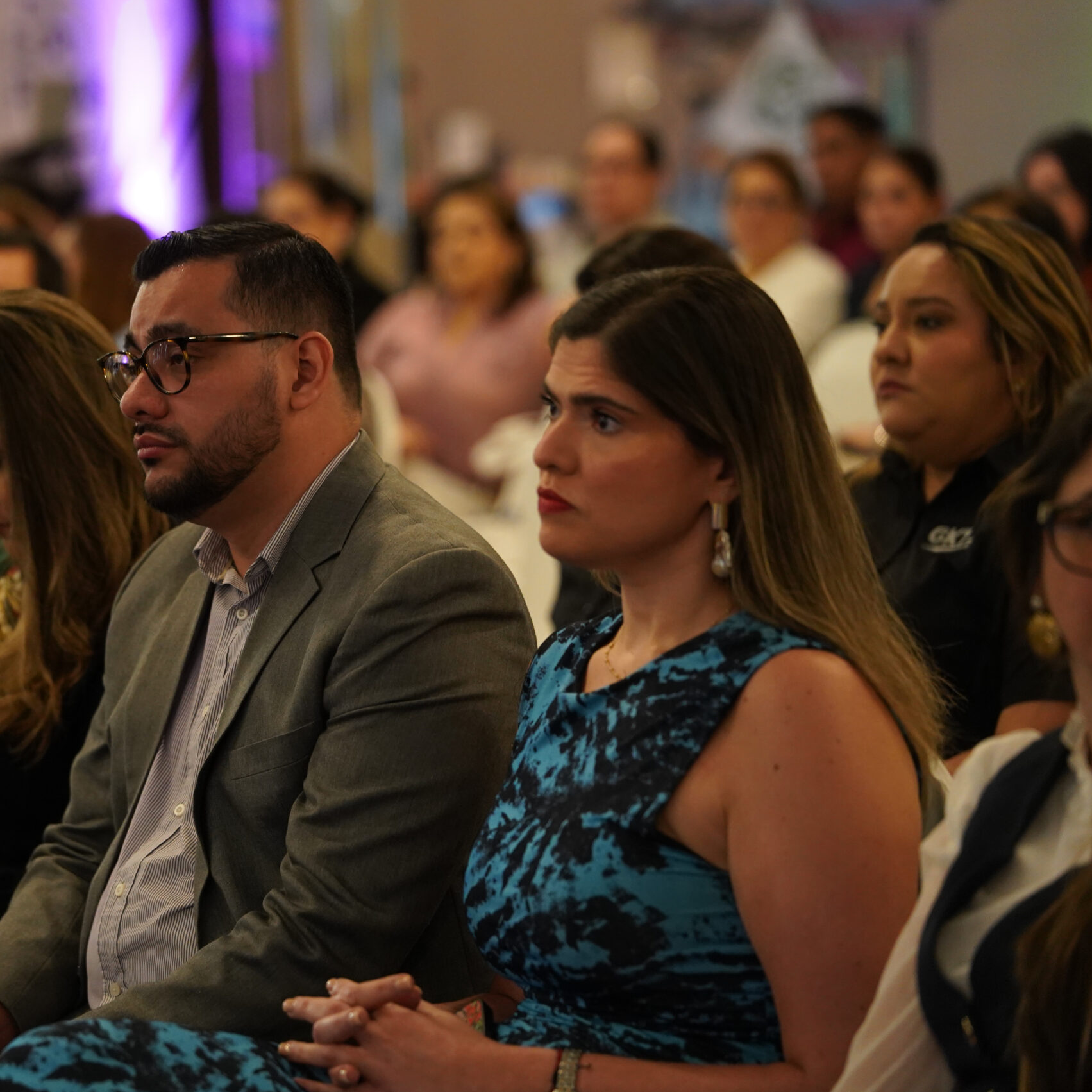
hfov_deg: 11.5
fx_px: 5425
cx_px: 328
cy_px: 546
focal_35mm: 152
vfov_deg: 11.5
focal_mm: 119
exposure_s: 1/320
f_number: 2.8
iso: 3200
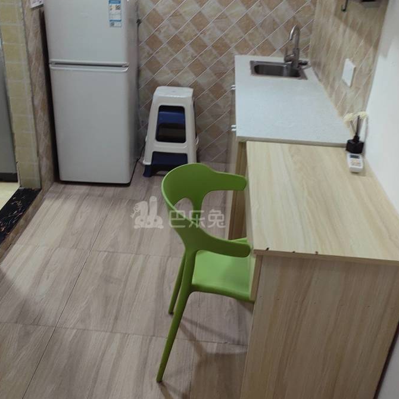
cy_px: 213
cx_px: 178
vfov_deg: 43.8
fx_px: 496
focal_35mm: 38
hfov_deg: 43.8
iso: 250
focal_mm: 5.52
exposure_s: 1/50
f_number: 1.9
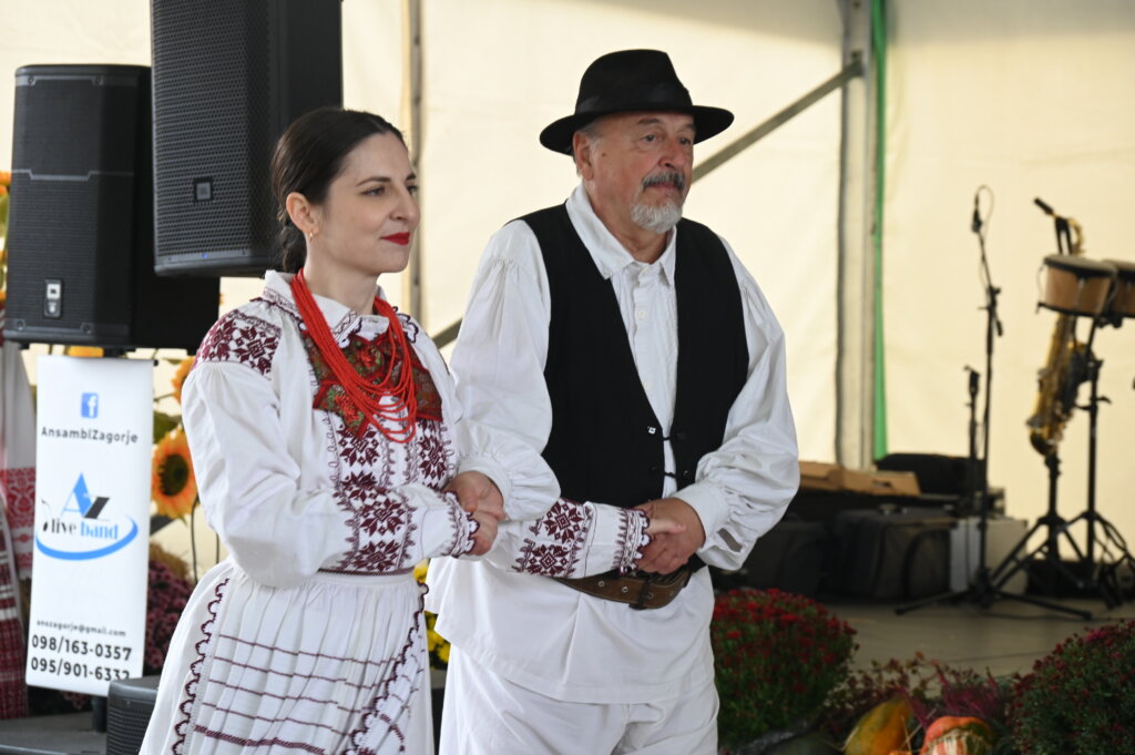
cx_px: 568
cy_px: 378
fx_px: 2646
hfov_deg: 24.2
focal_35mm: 84
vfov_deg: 16.2
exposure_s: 1/100
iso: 720
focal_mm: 84
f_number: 6.3
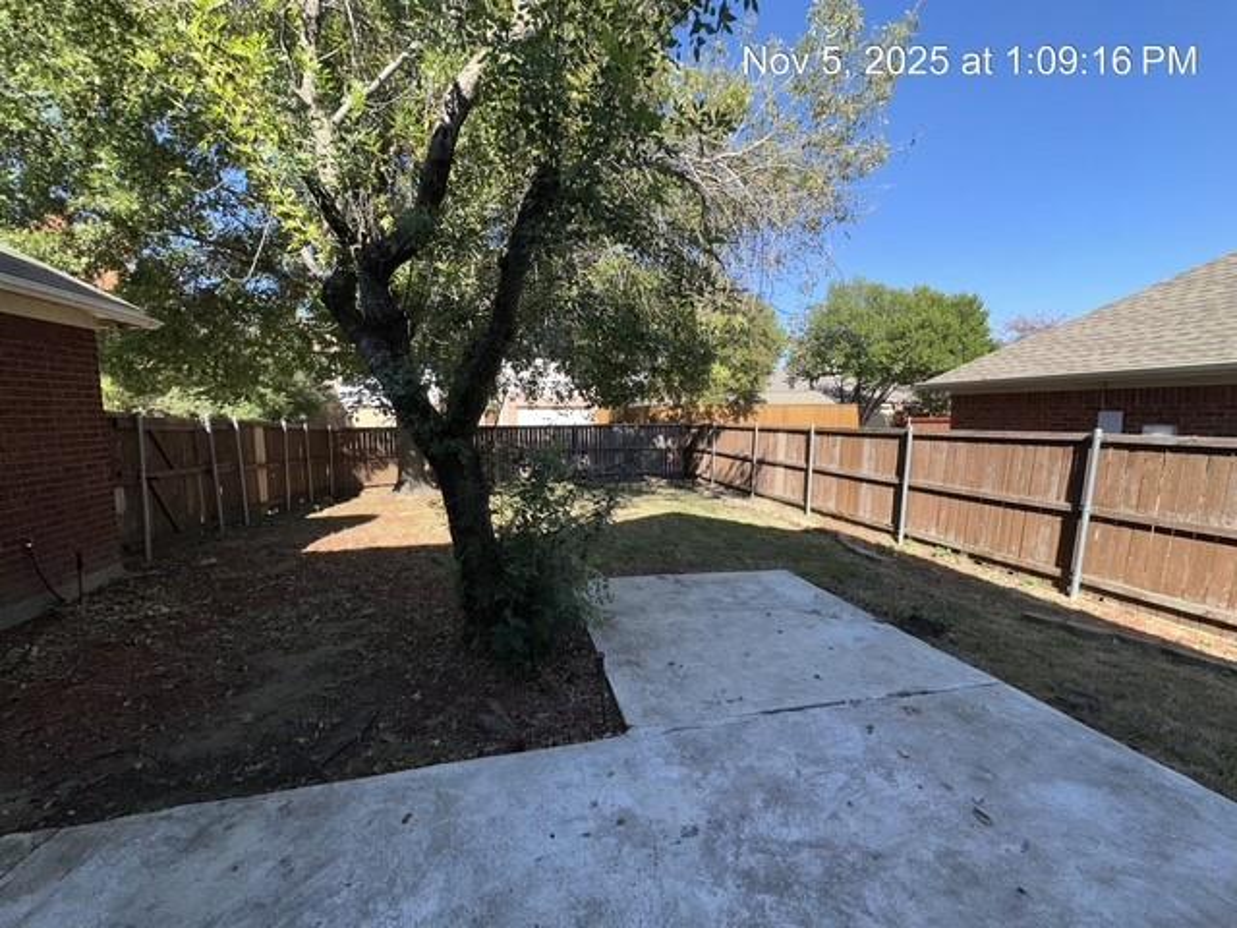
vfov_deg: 85.7
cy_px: 464
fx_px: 500
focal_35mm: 14
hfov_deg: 102.1
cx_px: 618
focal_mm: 2.22
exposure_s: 1/1416
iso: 32
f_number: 2.2
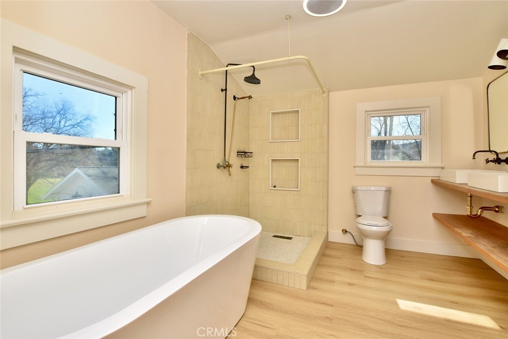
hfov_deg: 100.4
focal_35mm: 15
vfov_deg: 77.3
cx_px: 254
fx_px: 212
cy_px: 170
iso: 250
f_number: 9
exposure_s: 1/100
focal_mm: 10
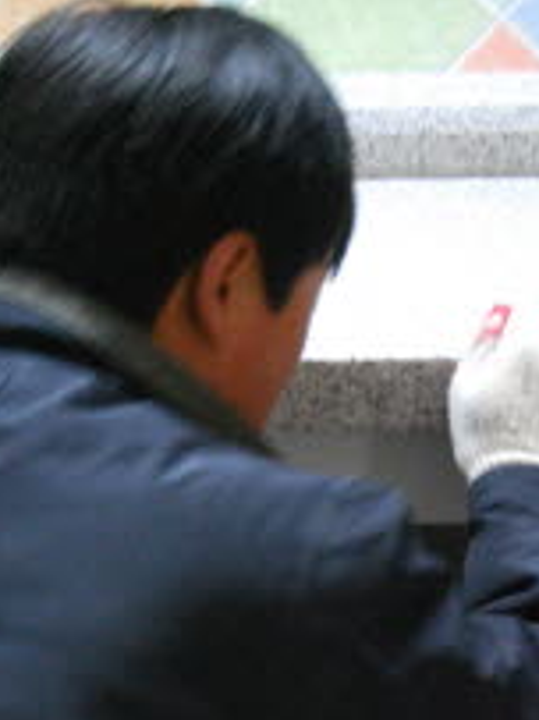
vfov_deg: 11.6
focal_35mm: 171
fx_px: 3554
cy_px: 415
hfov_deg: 8.7
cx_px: 358
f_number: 4.8
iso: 1400
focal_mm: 48
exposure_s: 1/30
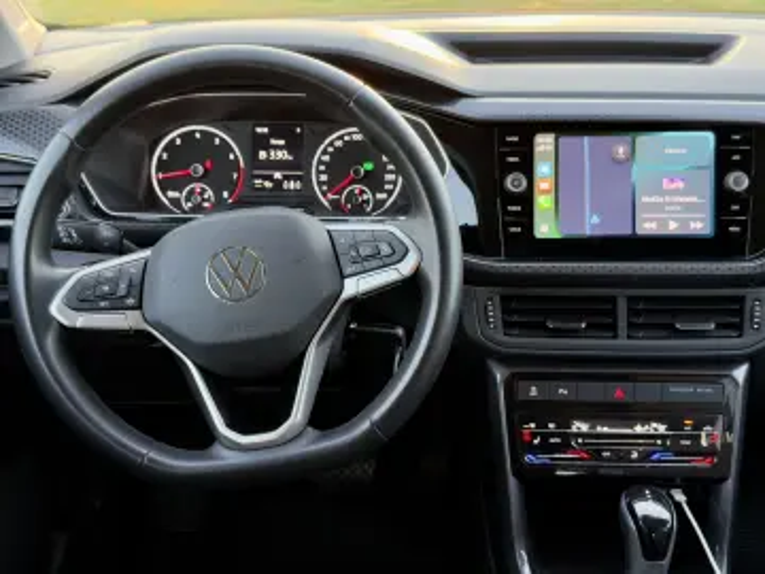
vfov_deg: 34.3
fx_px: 928
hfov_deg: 44.8
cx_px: 382
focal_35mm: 42
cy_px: 287
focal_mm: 6.76
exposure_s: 1/66
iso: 200
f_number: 1.78
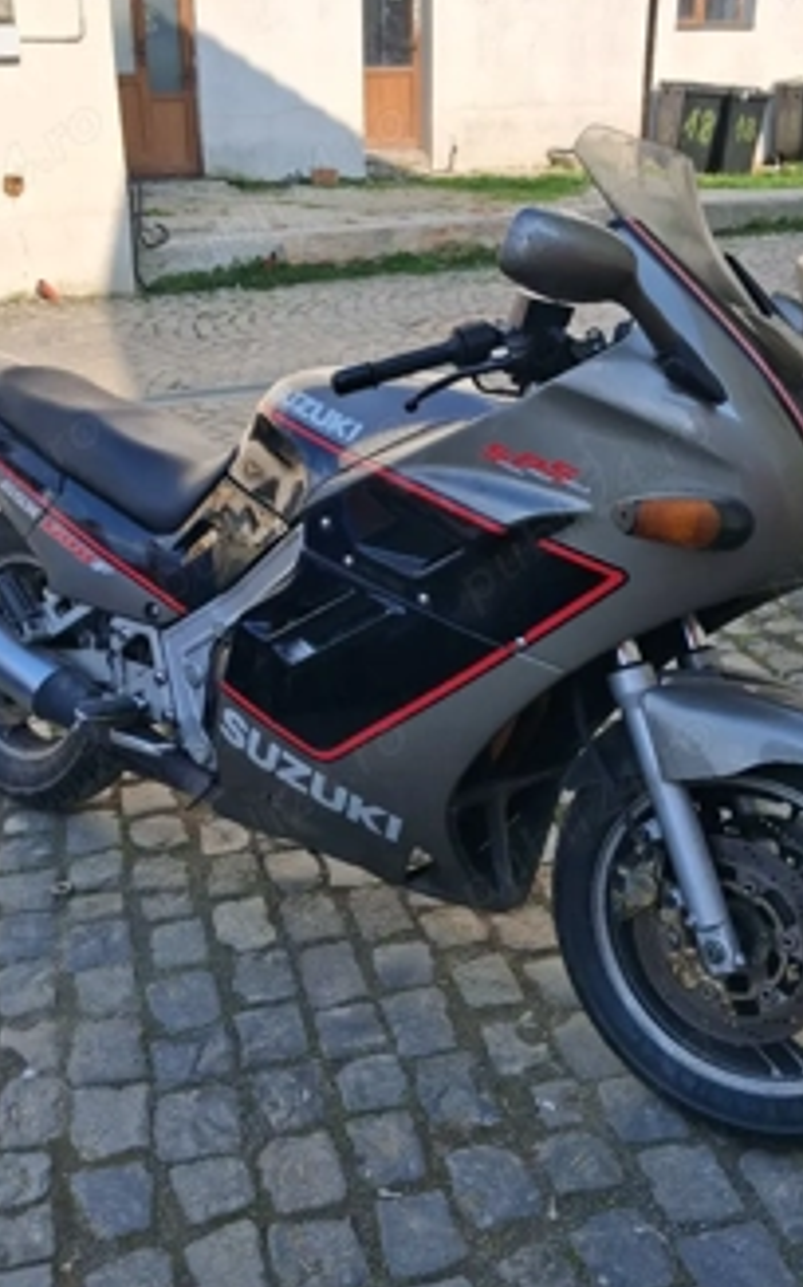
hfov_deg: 36.2
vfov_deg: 55.2
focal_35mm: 35
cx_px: 358
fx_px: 1227
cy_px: 555
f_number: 1.8
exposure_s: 1/667
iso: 20
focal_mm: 4
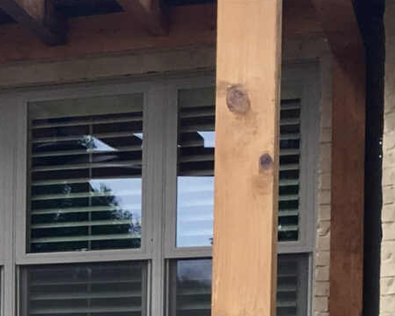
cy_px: 472
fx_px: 1753
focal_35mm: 150
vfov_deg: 10.0
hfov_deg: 11.5
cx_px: -417
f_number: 2.2
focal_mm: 4.15
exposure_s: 1/472
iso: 25
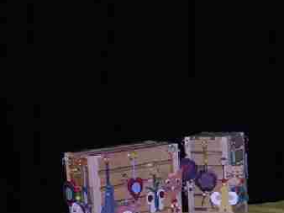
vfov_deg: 16.1
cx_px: 262
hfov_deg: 21.3
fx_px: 738
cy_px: 202
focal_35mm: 90
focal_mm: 5.8
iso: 196
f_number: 2.8
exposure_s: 1/60.1
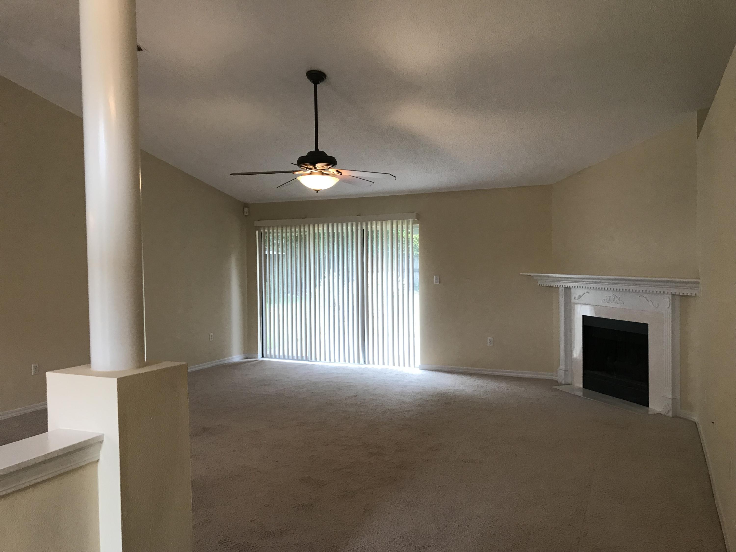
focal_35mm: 28
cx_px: 368
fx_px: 595
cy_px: 276
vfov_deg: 49.7
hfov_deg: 63.4
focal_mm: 3.99
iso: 25
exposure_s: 1/30
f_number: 1.8
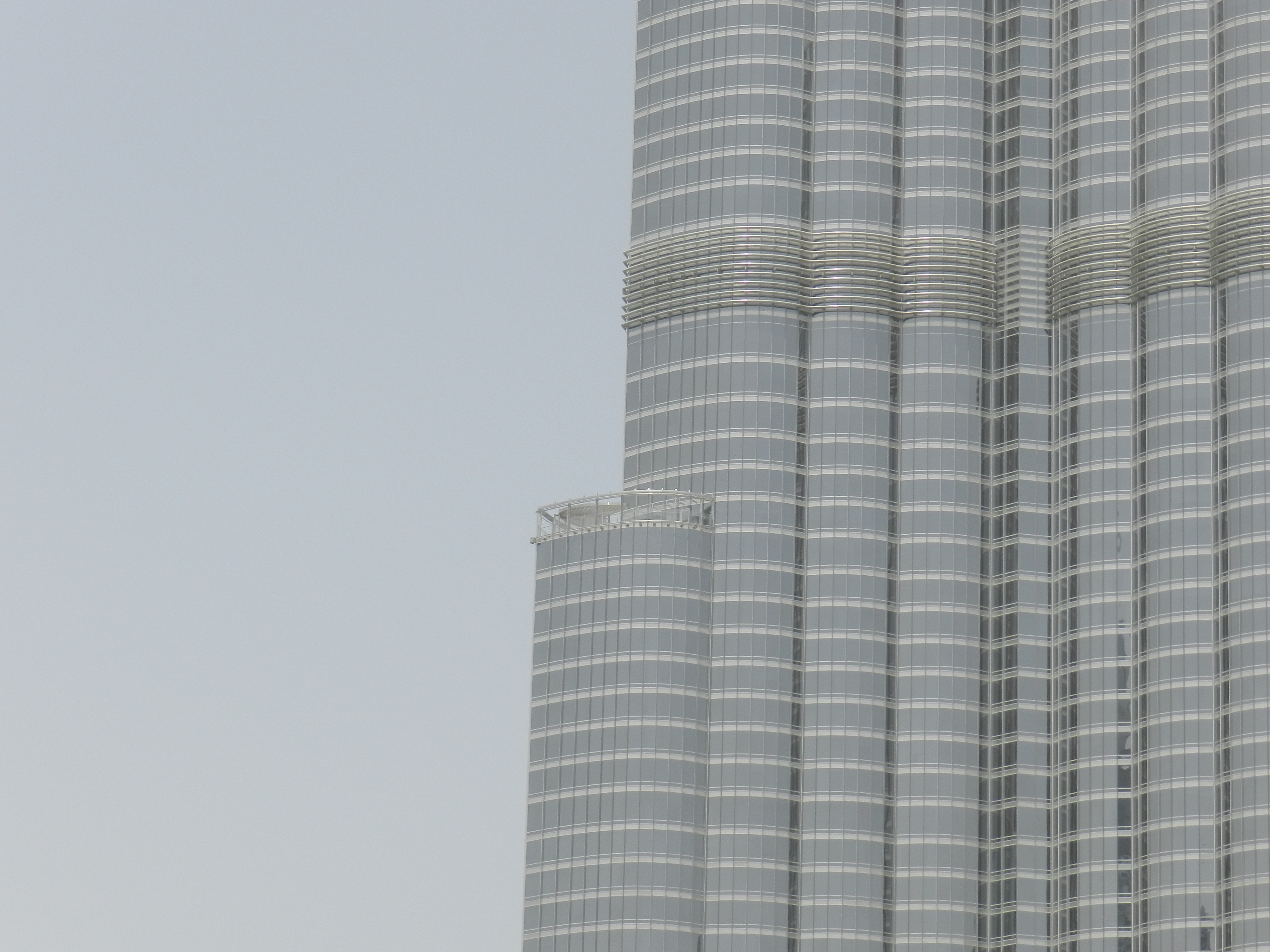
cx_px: 635
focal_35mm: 130
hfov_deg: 15.2
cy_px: 476
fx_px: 4769
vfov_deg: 11.4
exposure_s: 1/1250
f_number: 5
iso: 160
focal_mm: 23.1
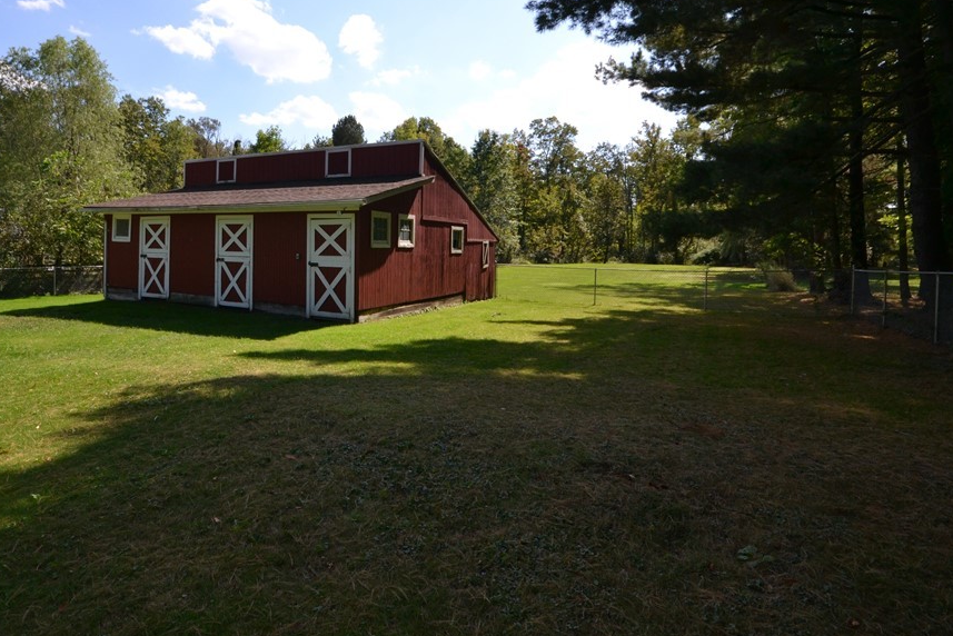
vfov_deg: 63.8
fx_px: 503
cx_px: 378
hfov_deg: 85.7
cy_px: 244
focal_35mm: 19
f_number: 10
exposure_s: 1/400
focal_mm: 10
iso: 400
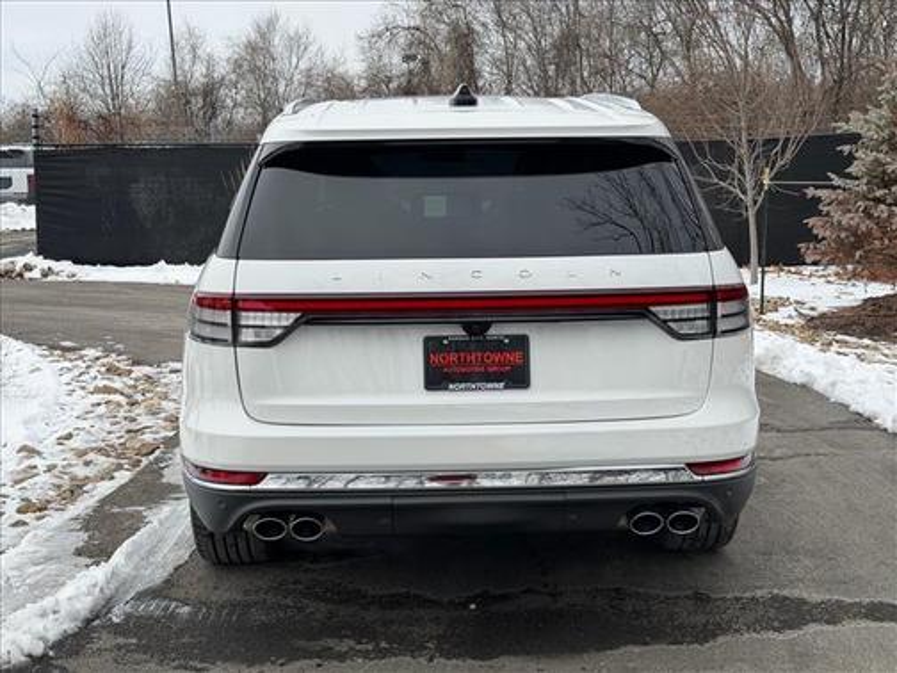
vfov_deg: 30.3
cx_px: 448
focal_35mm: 48
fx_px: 1244
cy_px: 336
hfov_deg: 39.7
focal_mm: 6.76
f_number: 1.78
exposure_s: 1/2415
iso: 64
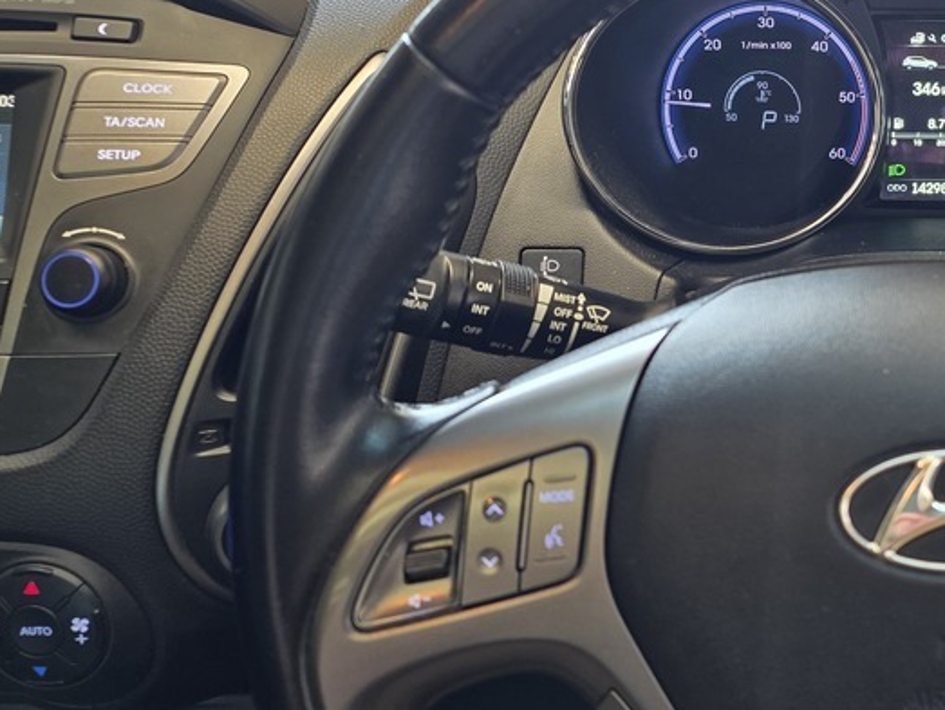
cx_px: 887
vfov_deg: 32.1
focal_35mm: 45
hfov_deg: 38.5
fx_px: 1229
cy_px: 266
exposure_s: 1/100
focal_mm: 6.25
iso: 160
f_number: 1.7
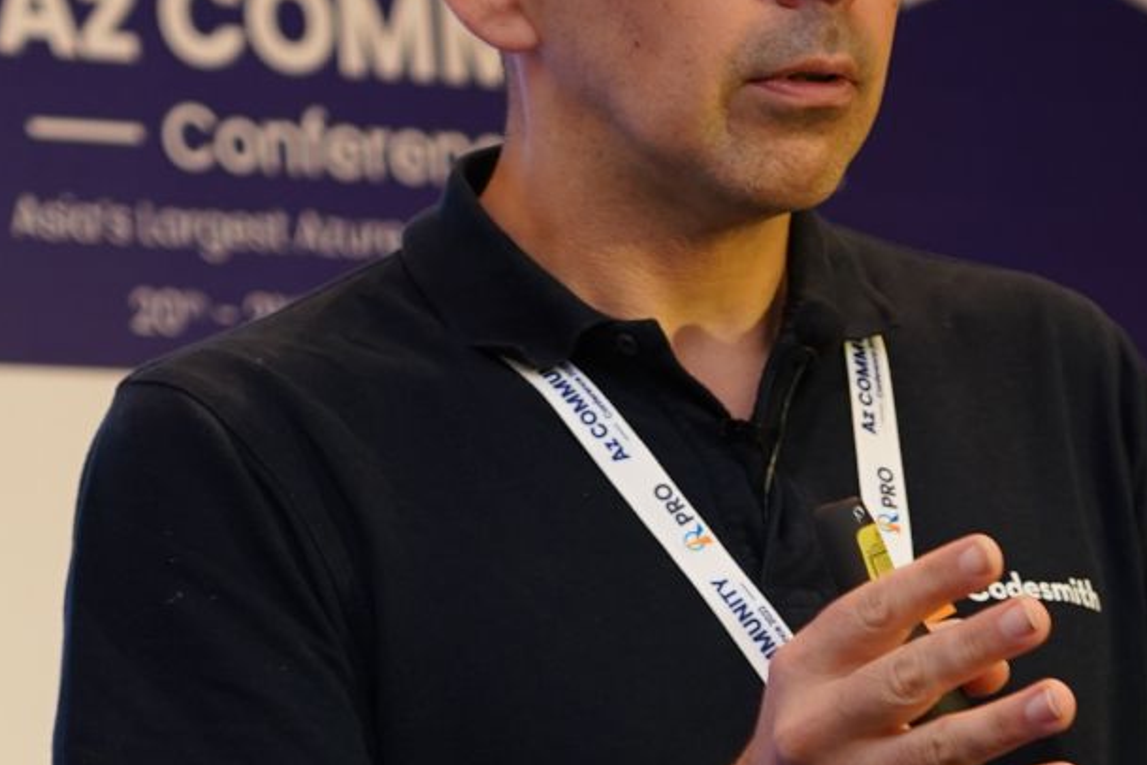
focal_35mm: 302
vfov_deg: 4.5
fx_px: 9621
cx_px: 580
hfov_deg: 6.8
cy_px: 785
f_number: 4
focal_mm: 92
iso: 640
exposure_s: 1/125
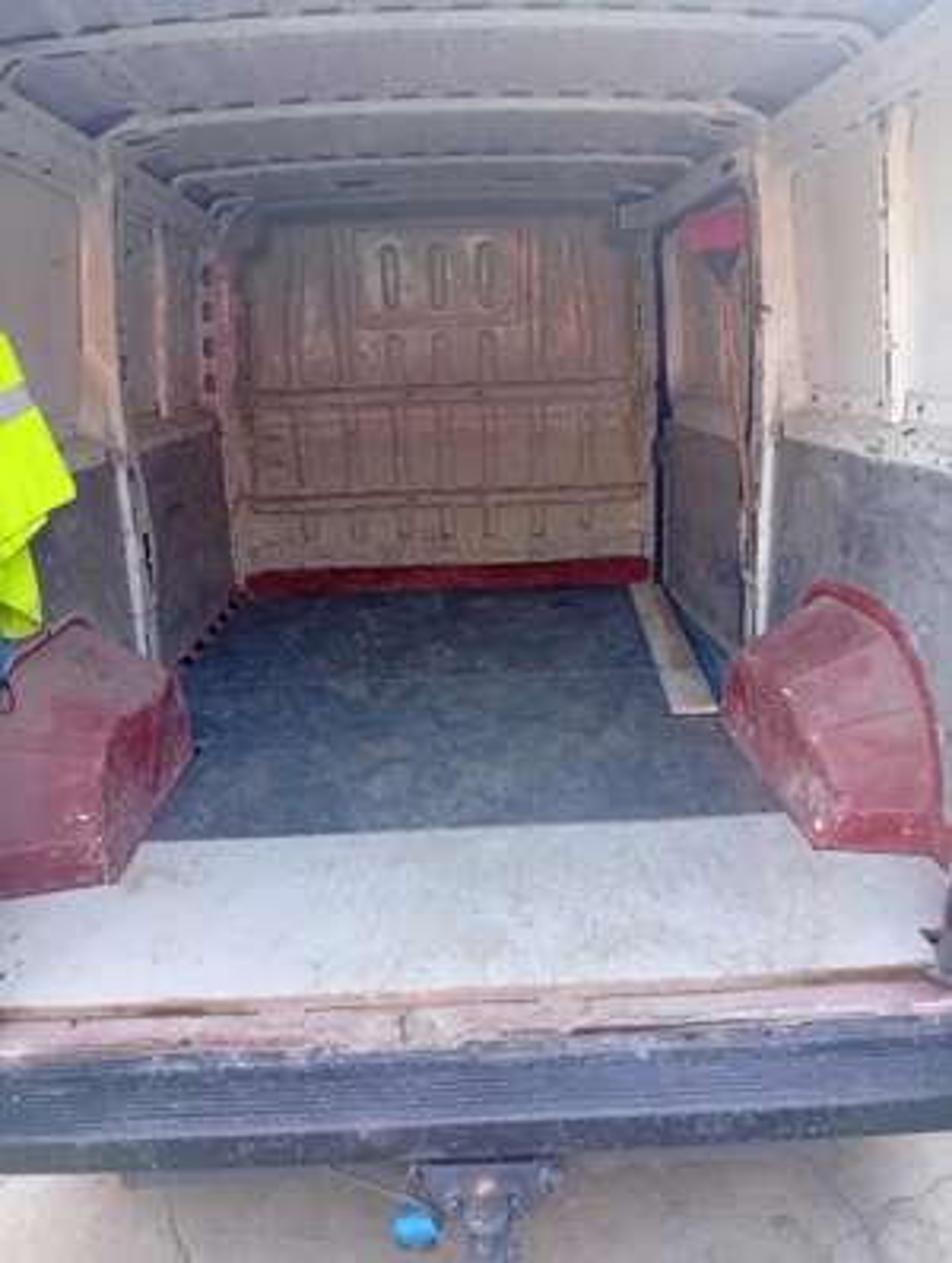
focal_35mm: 27
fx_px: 987
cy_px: 632
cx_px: 476
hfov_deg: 51.5
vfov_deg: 65.2
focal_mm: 3.84
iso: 87
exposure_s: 1/50.3
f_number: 1.8
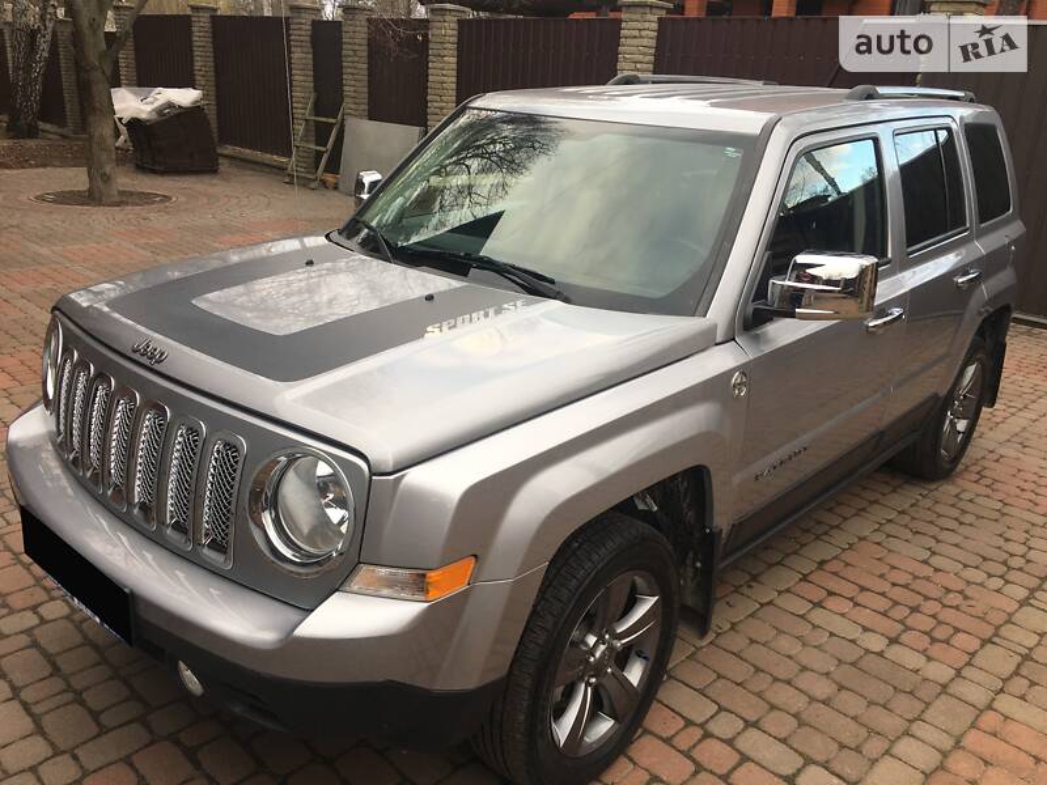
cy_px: 392
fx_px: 877
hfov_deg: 61.7
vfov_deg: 48.2
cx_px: 524
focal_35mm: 29
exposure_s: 1/100
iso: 32
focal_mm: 4.2
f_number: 2.2
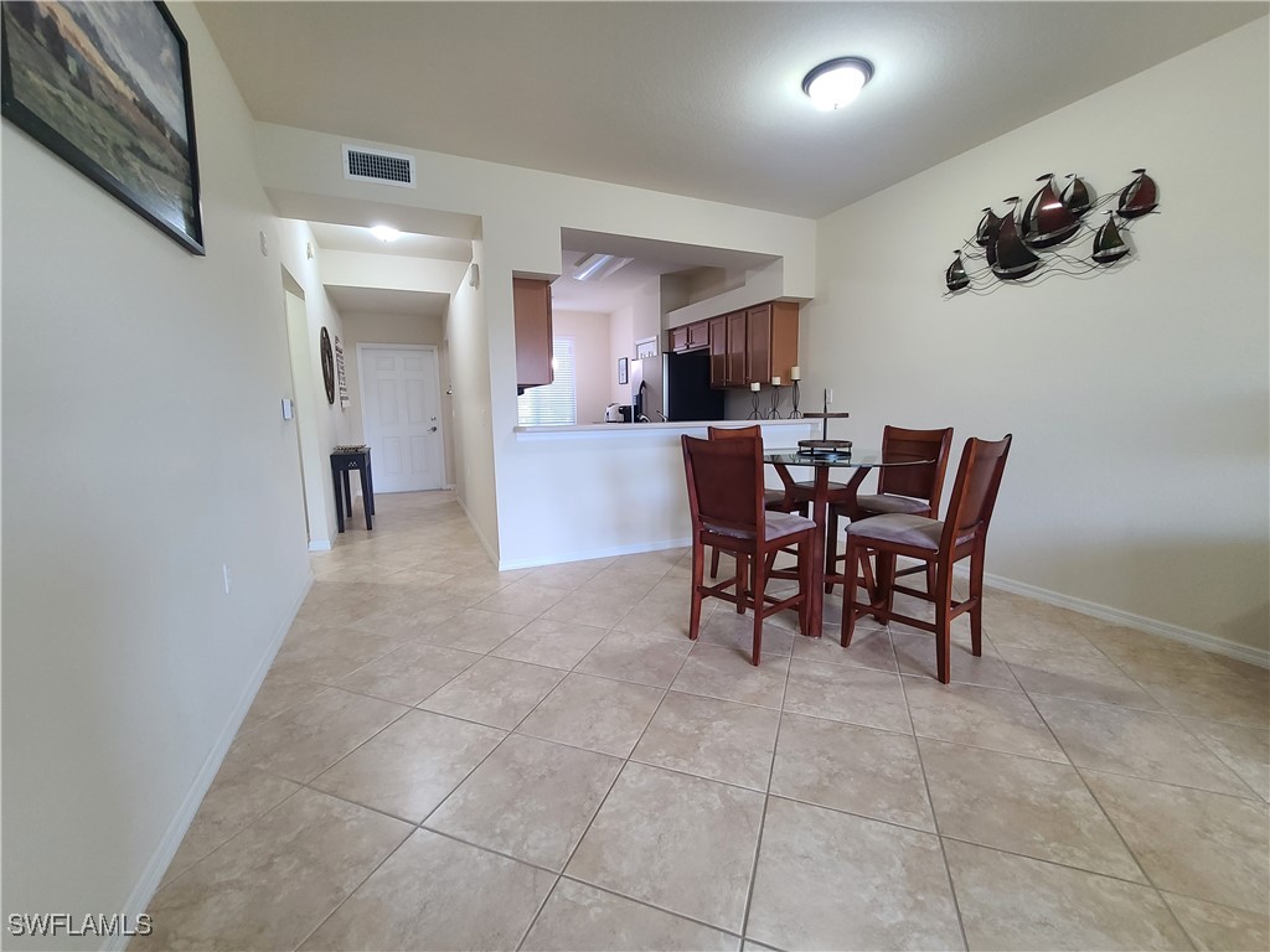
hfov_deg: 106.2
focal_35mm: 13
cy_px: 476
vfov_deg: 89.9
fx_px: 477
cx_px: 635
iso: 400
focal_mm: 2.2
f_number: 2.2
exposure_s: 1/60
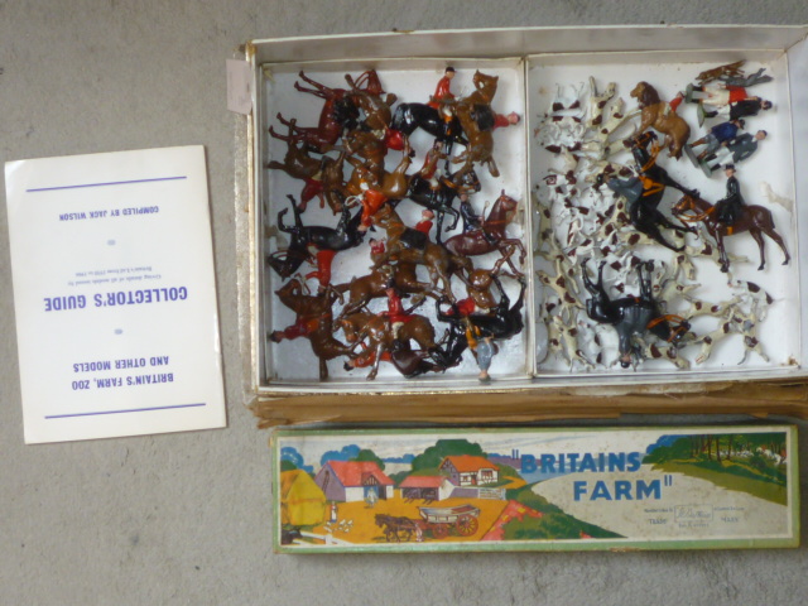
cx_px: 404
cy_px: 303
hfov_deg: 32.7
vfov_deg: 24.8
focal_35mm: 59
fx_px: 1377
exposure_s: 1/30
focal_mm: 5.3
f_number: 3.3
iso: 100
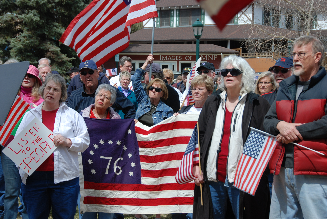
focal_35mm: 93
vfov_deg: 14.7
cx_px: 164
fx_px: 846
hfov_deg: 21.9
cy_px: 110
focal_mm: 62
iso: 125
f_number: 8
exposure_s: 1/125
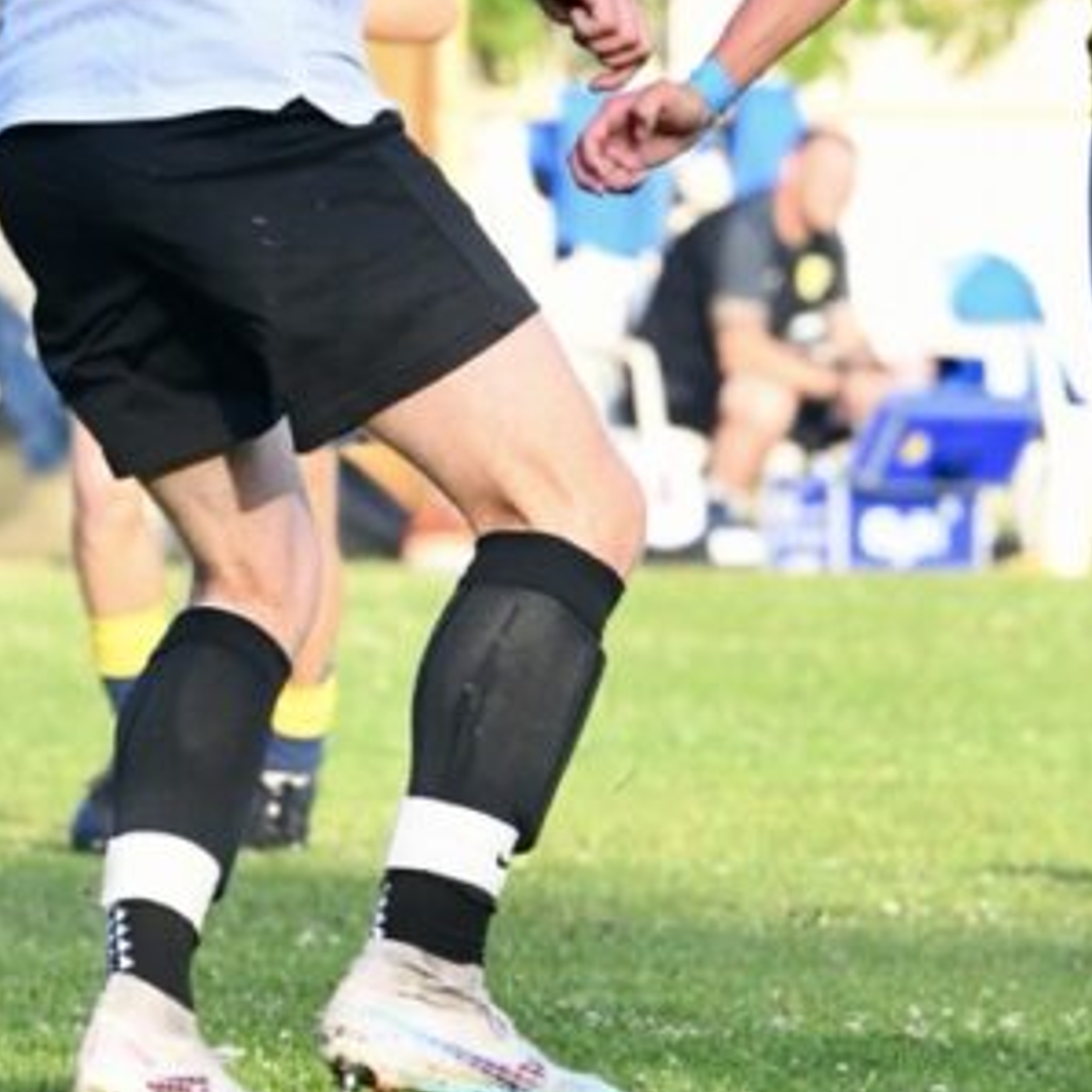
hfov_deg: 1.7
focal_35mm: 1019
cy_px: 175
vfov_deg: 1.7
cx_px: 982
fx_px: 36368
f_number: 9
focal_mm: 350
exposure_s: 1/1600
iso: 5000
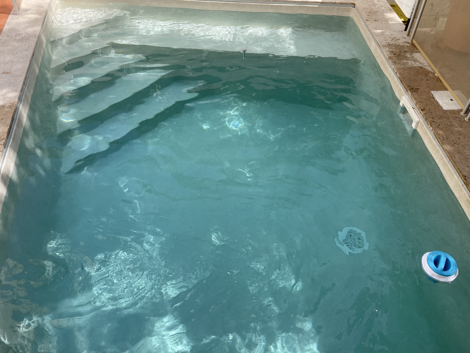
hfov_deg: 67.3
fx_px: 353
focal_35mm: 26
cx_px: 235
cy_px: 176
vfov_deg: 53.1
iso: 32
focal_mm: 4.2
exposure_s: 1/1511
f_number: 1.6
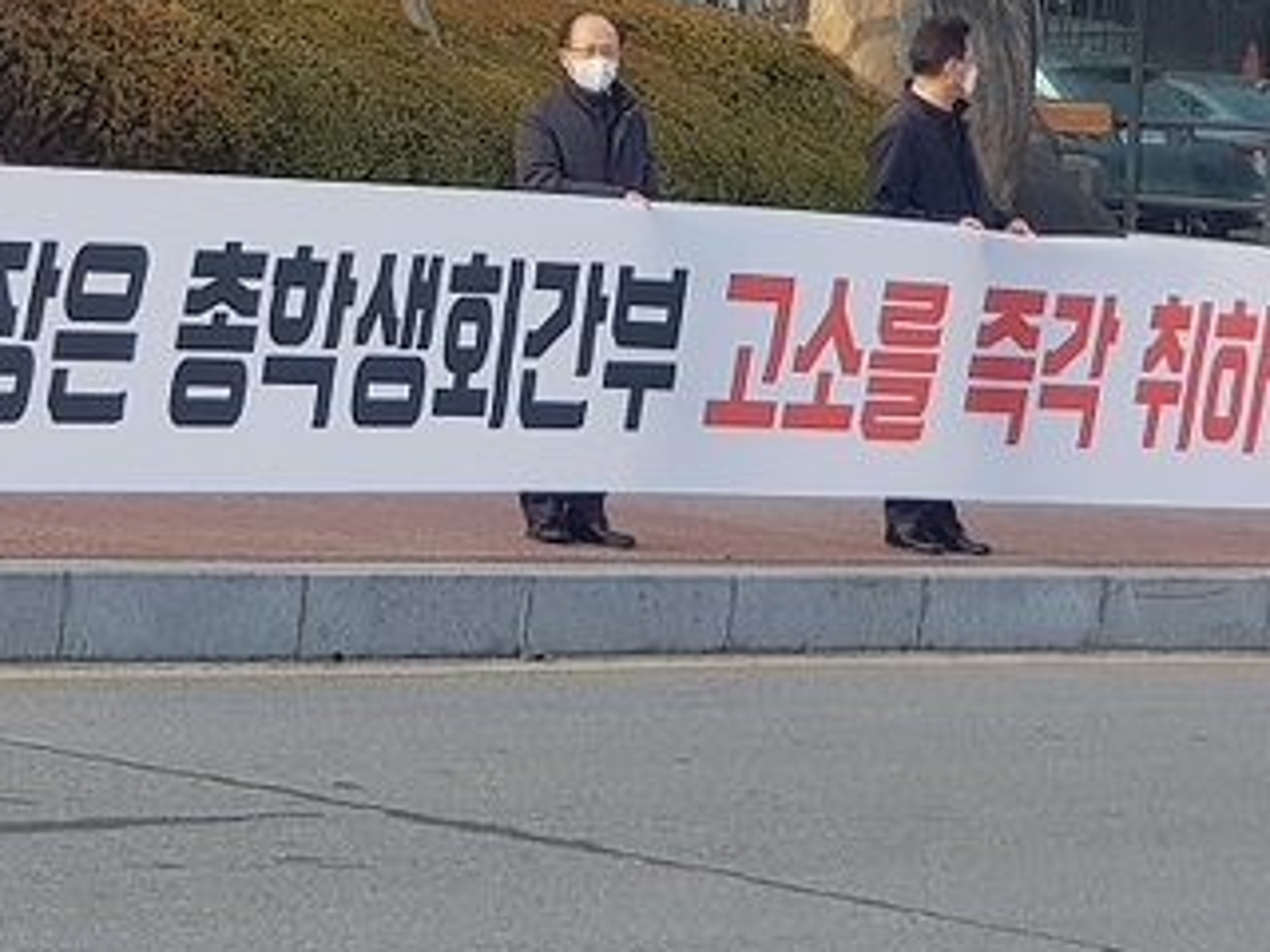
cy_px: 83
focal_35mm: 104
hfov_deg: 18.9
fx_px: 3816
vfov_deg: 14.1
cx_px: 508
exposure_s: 1/219
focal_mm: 6
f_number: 2.4
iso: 25
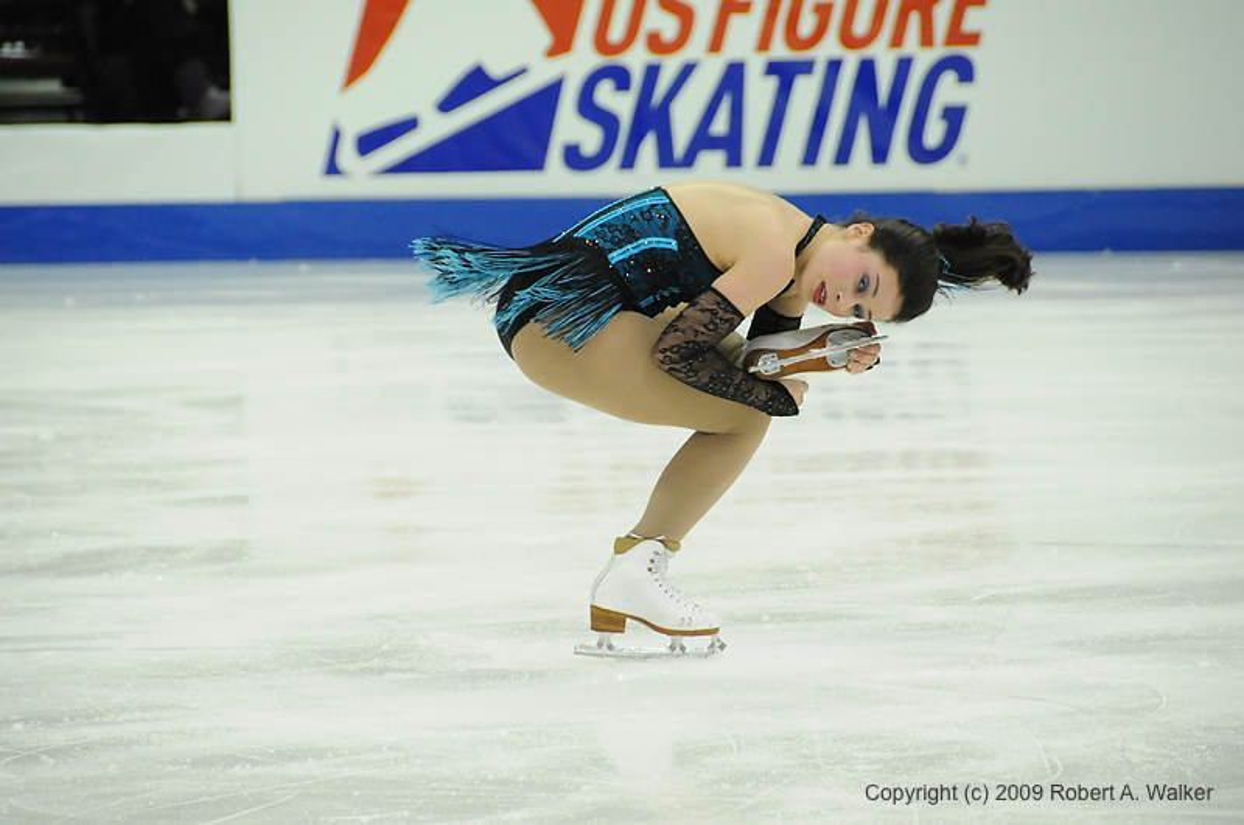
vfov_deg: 5.4
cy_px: 412
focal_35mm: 255
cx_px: 622
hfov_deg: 8.1
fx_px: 8799
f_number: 5.6
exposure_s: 1/640
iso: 3200
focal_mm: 170
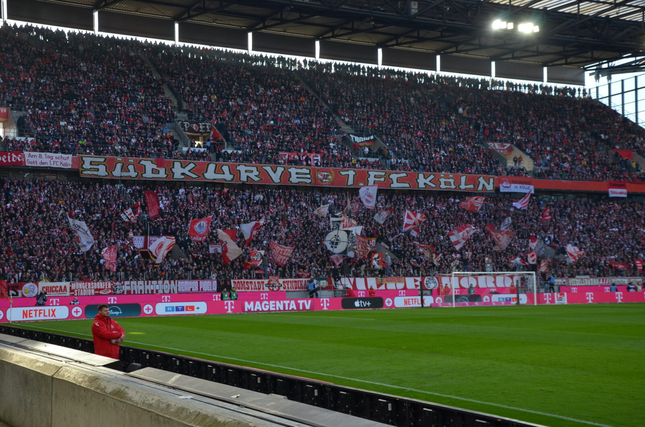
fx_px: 939
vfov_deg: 25.6
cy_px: 214
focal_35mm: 52
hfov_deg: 37.9
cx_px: 322
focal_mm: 35
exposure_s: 1/160
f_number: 6.3
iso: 200
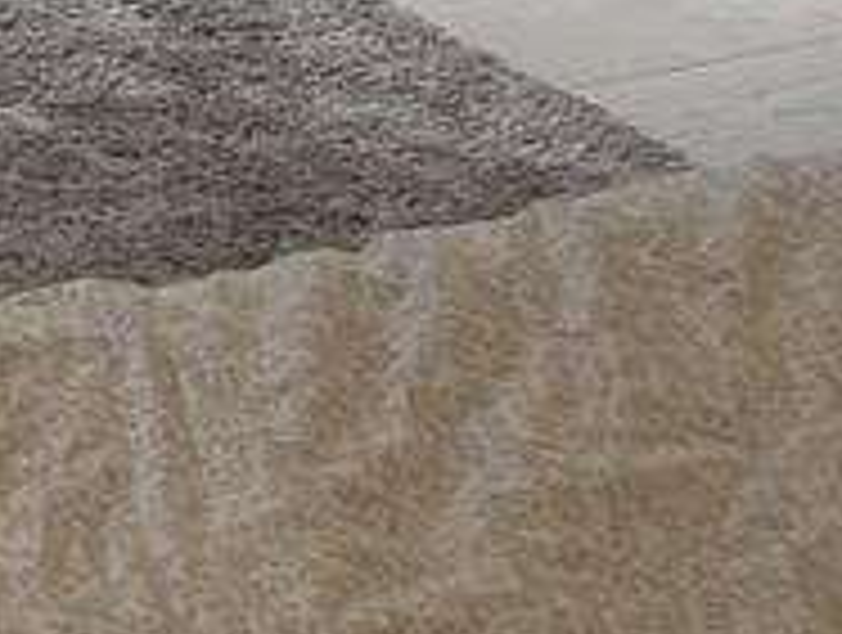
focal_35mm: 142
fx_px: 3461
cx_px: -1310
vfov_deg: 9.1
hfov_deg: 11.1
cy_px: -1057
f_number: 1.6
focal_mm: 5.96
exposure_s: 1/120
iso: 80
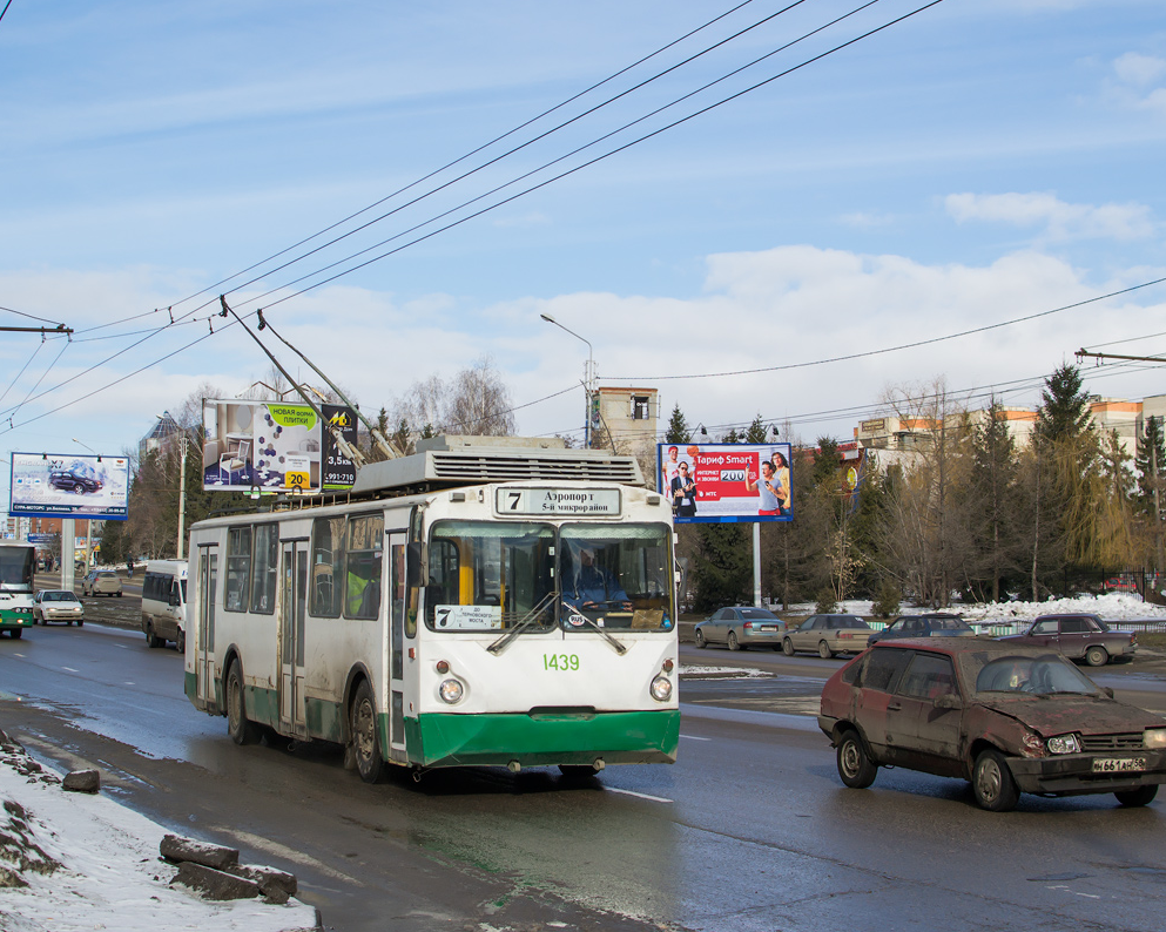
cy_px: 465
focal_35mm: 60
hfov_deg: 31.6
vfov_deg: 25.6
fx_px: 2055
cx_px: 501
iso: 200
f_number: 6.3
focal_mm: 35
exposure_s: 1/800
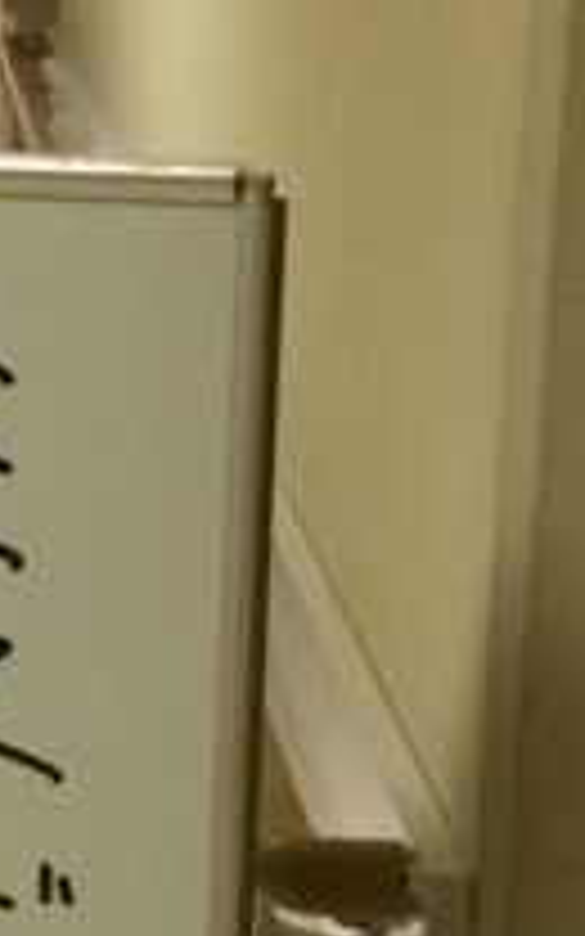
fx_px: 3852
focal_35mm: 151
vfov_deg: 13.8
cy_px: 562
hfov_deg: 7.9
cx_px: -918
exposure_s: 1/33
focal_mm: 4.15
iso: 320
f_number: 2.2
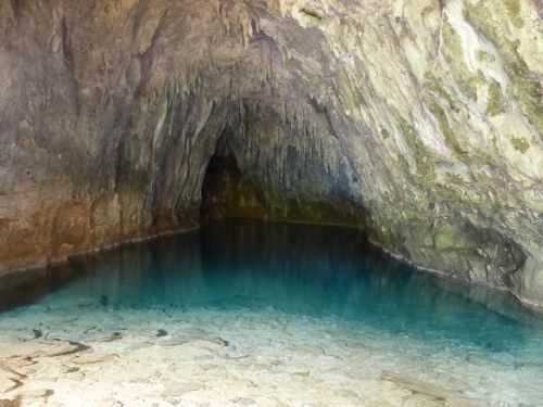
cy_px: 204
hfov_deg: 69.4
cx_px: 272
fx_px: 392
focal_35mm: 25
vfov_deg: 54.9
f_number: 2.8
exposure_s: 1/6
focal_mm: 4.5
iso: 800
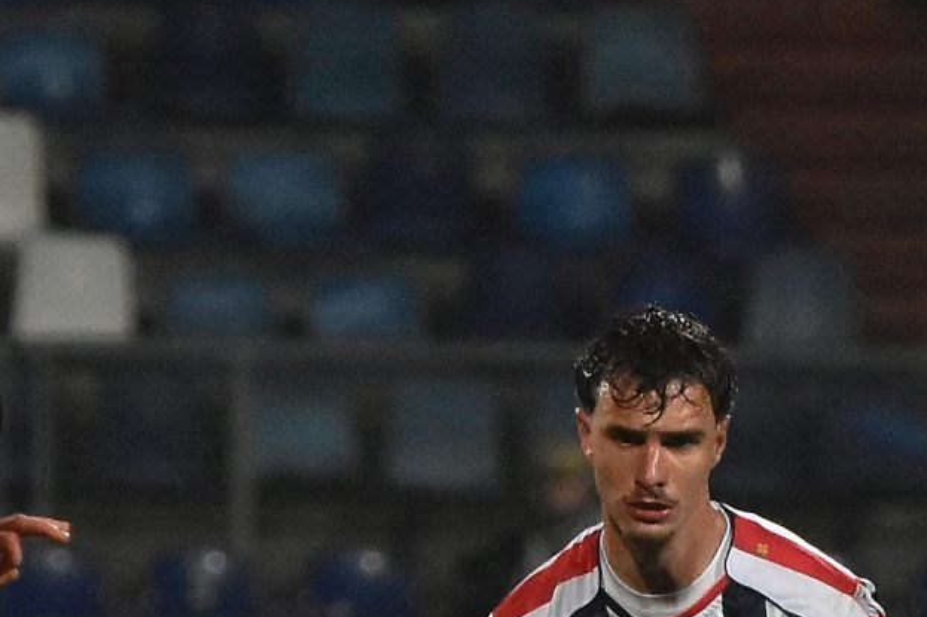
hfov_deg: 2.6
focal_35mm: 786
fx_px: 20233
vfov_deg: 1.7
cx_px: 286
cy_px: 907
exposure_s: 1/1000
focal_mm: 170
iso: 2500
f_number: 3.5
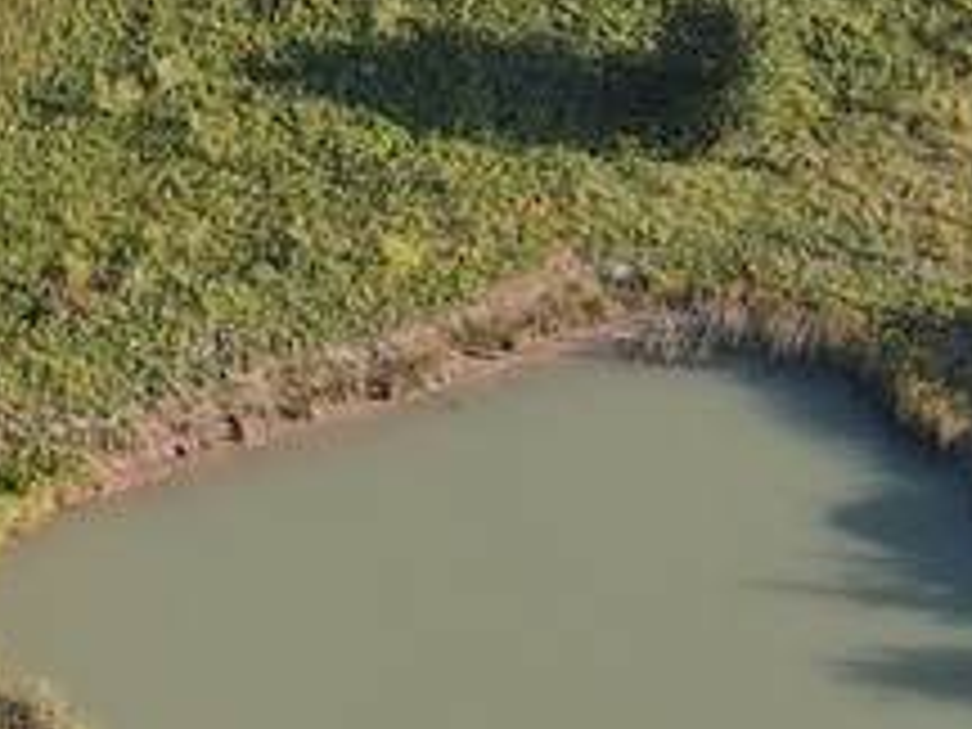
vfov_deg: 10.4
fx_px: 3987
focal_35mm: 142
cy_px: 270
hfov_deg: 12.5
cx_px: -846
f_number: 2.8
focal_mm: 4.5
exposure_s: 1/180
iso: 100
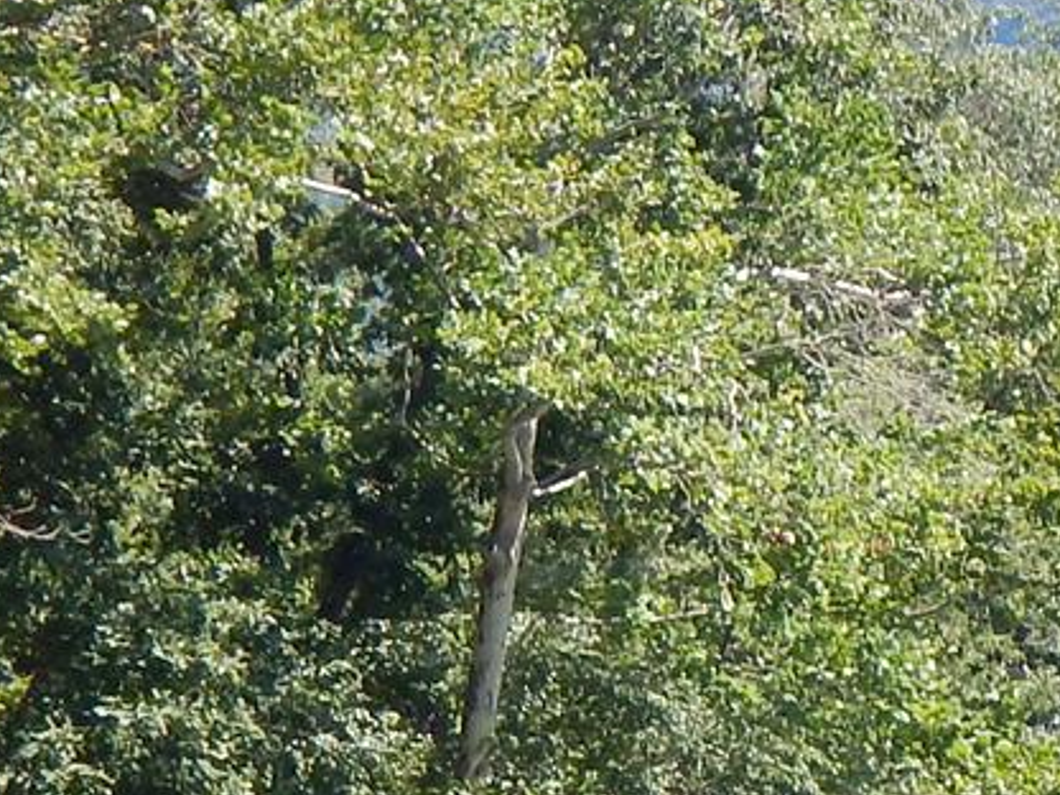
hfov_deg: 6.4
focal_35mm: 300
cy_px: 1633
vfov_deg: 4.9
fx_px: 9187
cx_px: 2291
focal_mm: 10.9
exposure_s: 1/400
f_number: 4
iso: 125
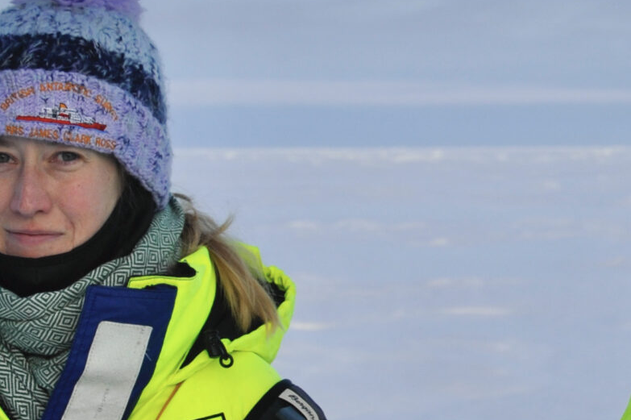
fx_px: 2750
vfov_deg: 8.7
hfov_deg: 13.1
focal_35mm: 157
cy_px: 250
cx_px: 464
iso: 800
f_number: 9
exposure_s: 1/1000
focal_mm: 48
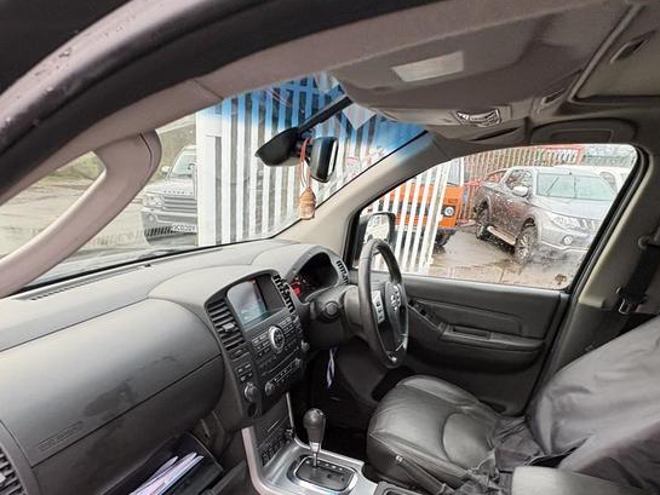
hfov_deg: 73.5
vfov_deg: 56.5
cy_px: 361
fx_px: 439
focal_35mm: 23
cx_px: 281
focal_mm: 2.22
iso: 250
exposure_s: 1/91
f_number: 2.2
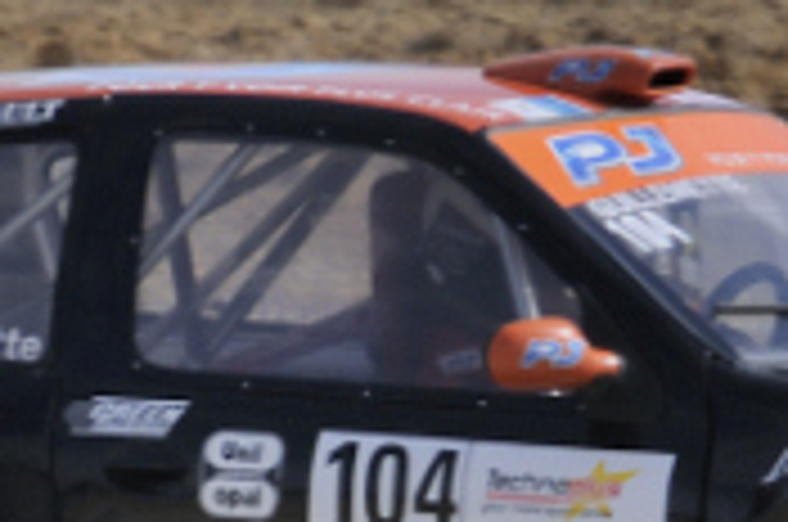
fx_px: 56217
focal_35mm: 2573
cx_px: 675
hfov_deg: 0.8
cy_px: 526
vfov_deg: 0.5
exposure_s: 1/1000
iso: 200
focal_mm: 300
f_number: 5.6
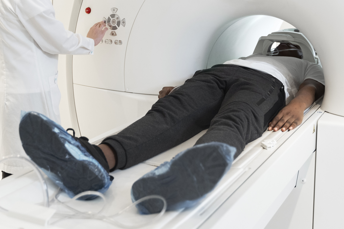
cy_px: 43
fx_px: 525
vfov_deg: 24.2
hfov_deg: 36.2
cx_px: 171
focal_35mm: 55
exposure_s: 1/200
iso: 1250
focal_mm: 32
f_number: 2.8
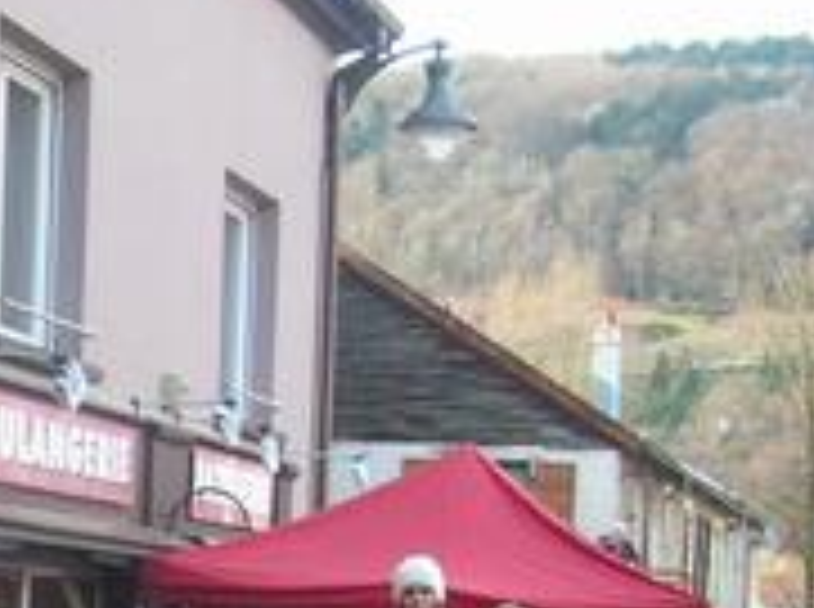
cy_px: 874
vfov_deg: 11.5
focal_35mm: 124
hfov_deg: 15.3
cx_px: -171
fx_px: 2910
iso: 50
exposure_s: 1/140
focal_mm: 5.8
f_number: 2.8
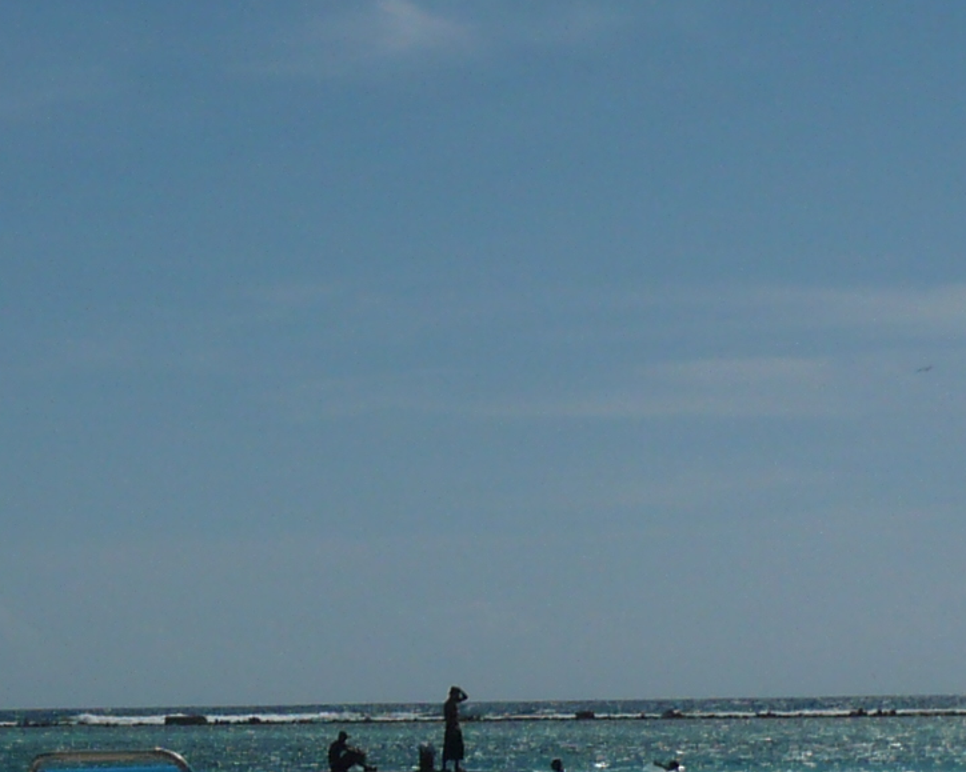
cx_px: -137
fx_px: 4145
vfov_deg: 10.6
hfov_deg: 13.0
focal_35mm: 145
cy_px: 755
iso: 100
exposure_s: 1/1300
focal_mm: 5.8
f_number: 8
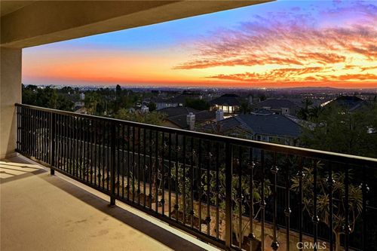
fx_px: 209
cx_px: 188
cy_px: 126
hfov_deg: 84.0
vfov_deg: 61.9
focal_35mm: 20
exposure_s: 1
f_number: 7.1
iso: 250
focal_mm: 20
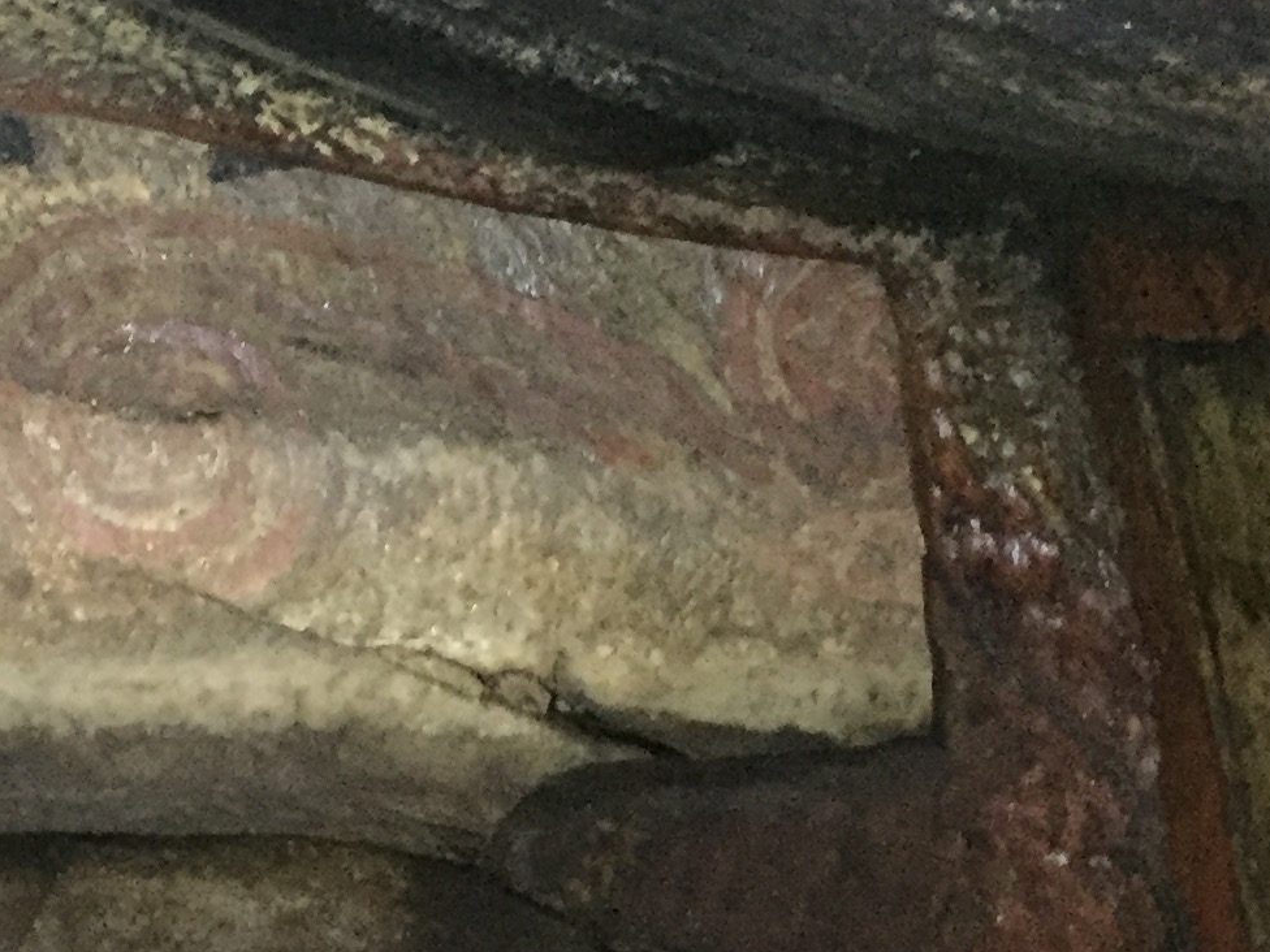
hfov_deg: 19.2
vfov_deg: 15.2
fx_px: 3559
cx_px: -209
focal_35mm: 97
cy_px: 299
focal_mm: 4.15
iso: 800
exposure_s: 1/17
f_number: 2.2
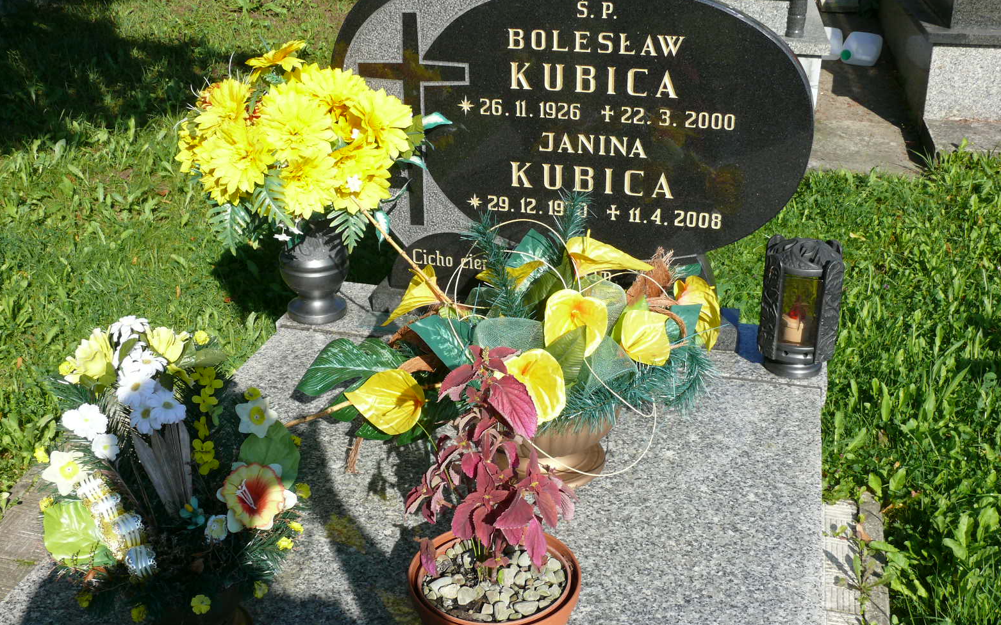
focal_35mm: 38
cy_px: 325
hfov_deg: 51.5
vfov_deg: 33.6
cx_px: 499
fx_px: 1037
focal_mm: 7.4
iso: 100
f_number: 5.6
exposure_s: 1/400
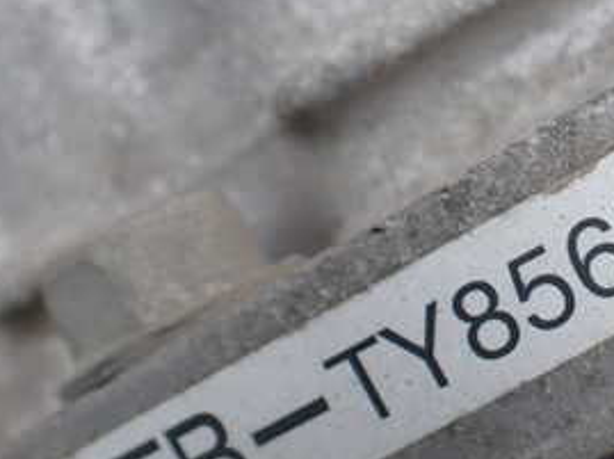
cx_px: 596
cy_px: 231
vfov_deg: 21.9
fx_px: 1187
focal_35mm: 67
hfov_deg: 27.5
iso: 160
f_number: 2.3
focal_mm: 5.4
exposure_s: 1/125
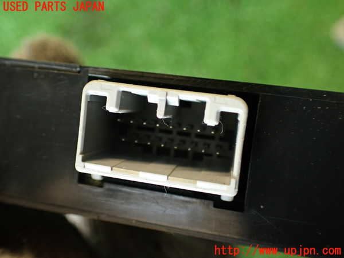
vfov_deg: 44.2
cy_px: 129
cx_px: 172
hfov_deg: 56.8
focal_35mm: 32
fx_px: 318
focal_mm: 5.79
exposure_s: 1/30
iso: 250
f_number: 2.4
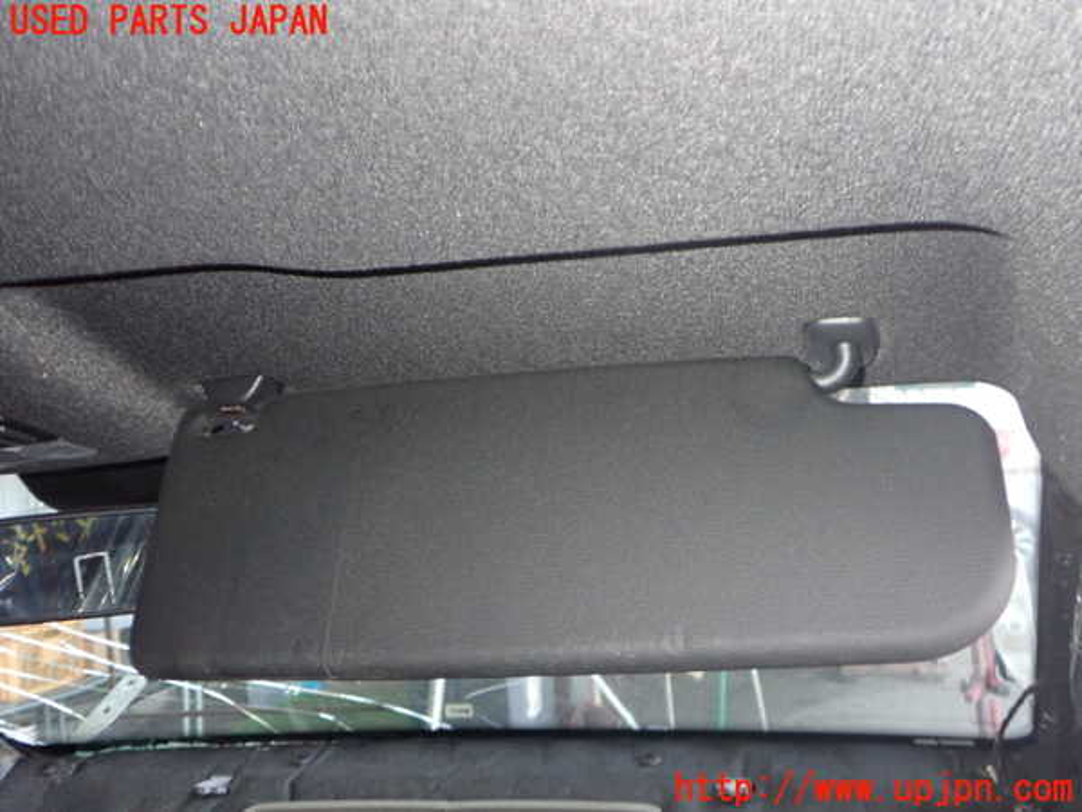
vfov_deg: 46.8
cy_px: 406
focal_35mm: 30
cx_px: 541
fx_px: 938
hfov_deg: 60.0
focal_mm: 5.4
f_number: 6.3
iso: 800
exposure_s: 1/30
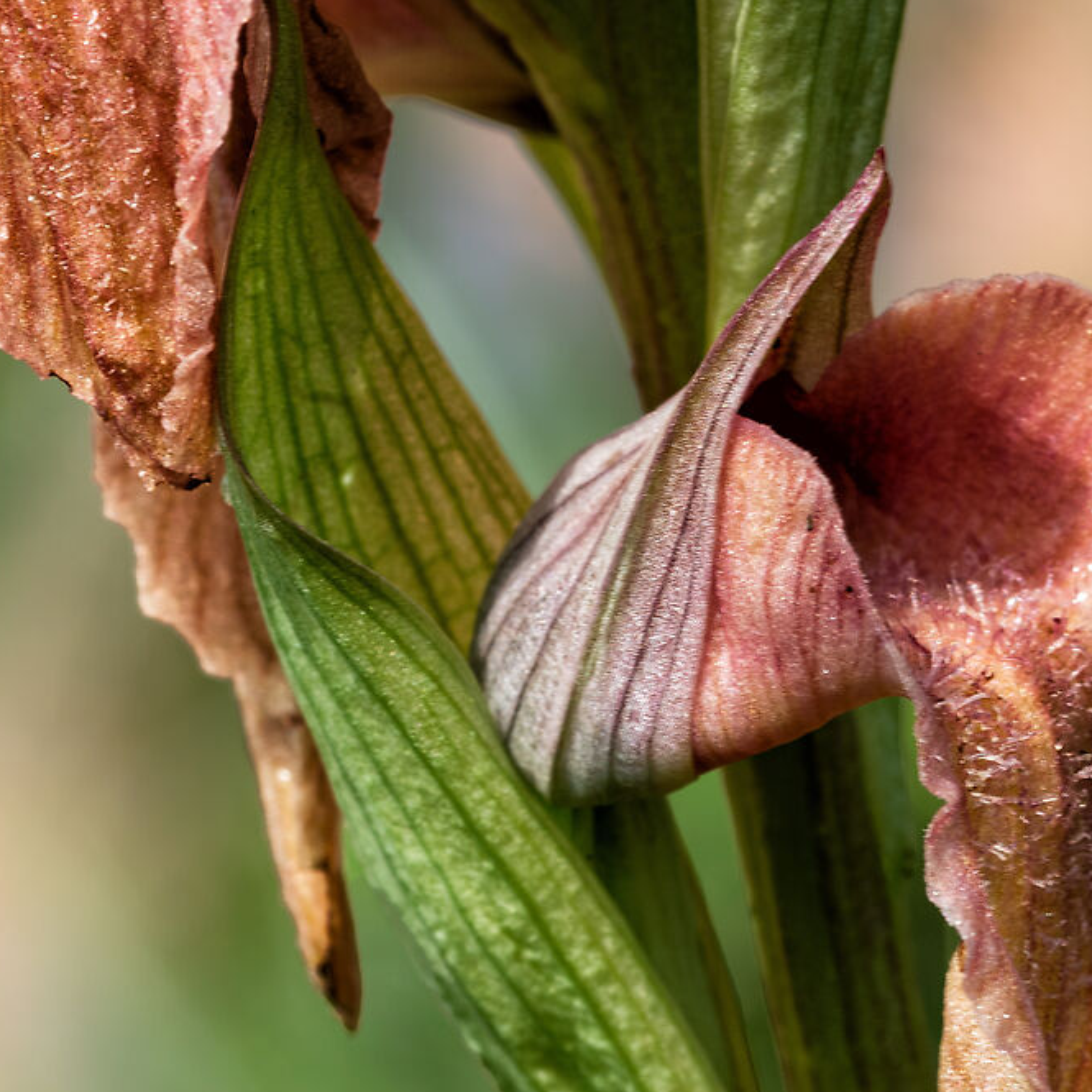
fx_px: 11492
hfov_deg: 5.4
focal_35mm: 322
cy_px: -250
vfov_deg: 5.4
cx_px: 268
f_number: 16
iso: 64
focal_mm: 105
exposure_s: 1/30
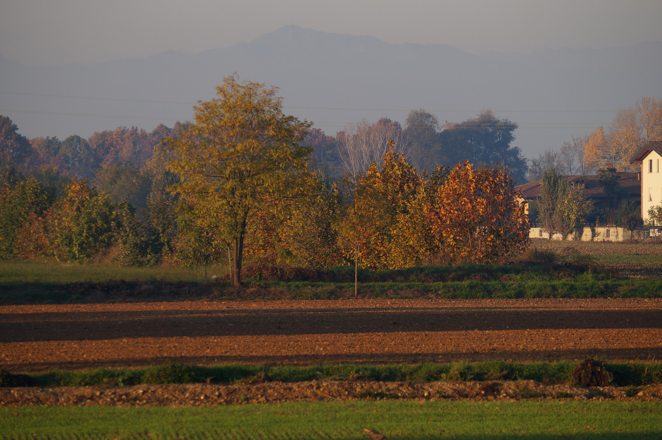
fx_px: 4410
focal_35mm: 240
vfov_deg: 5.7
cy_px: 220
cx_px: 331
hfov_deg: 8.6
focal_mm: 160
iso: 100
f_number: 5
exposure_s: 1/250
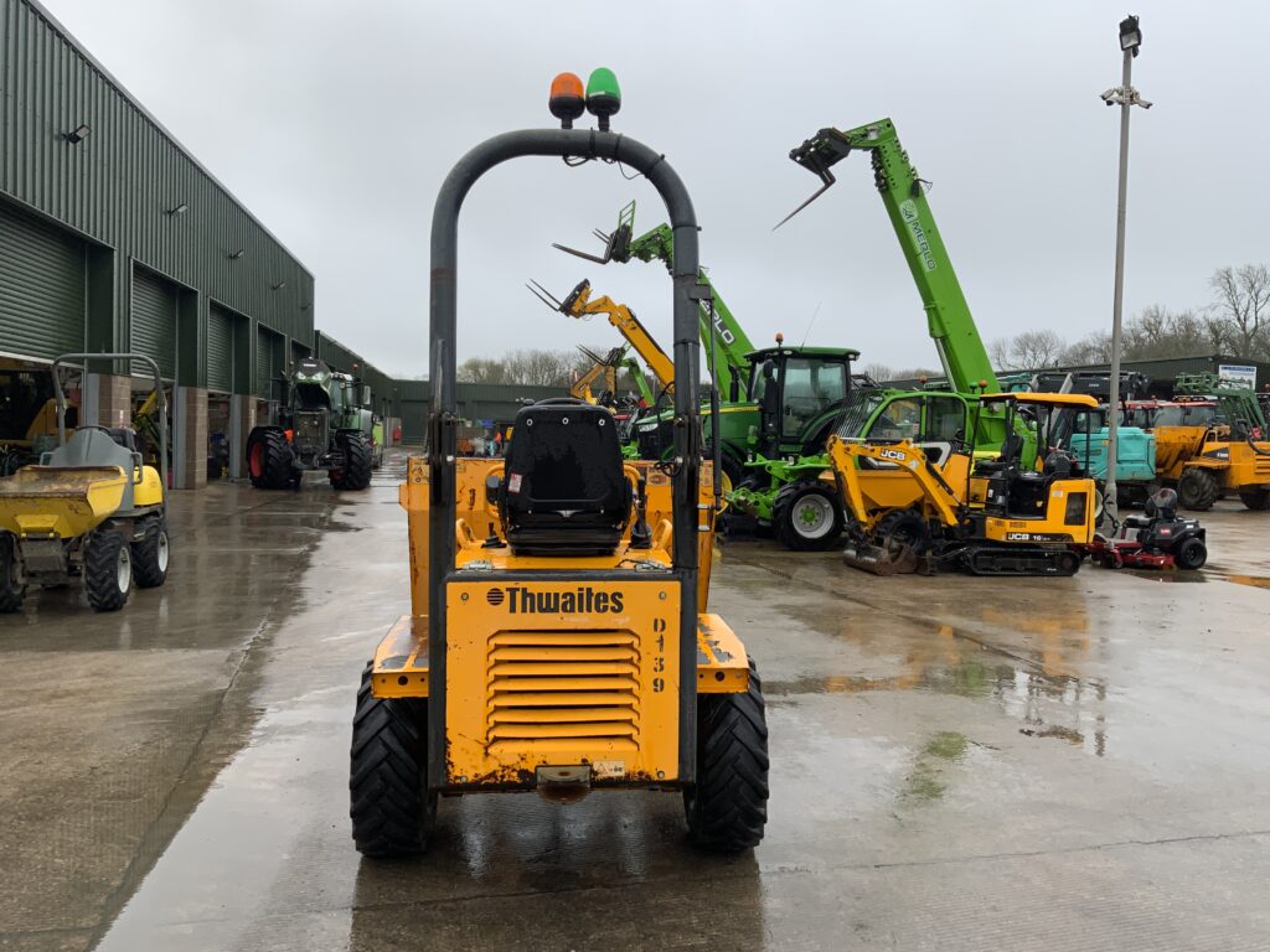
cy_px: 476
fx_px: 1064
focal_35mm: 29
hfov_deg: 61.7
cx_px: 635
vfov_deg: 48.2
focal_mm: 3
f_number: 1.8
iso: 16
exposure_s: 1/162
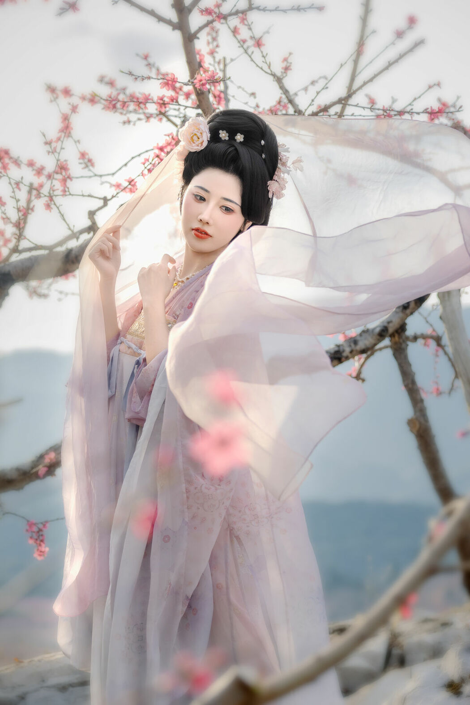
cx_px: 235
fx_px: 1351
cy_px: 352
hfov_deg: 19.7
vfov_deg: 29.2
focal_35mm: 69
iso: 50
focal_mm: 70
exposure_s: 1/500
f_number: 2.8
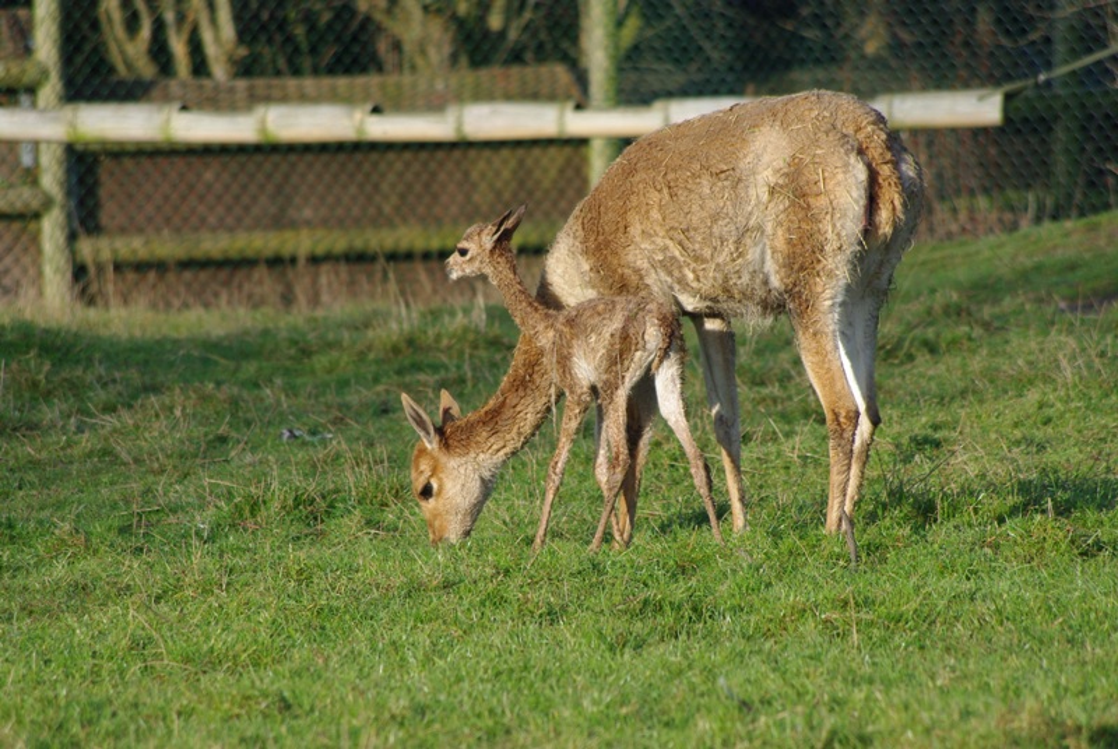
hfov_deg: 4.6
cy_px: 374
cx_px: 559
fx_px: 13995
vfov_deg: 3.1
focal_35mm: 450
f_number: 8
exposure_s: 1/500
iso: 400
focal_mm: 300
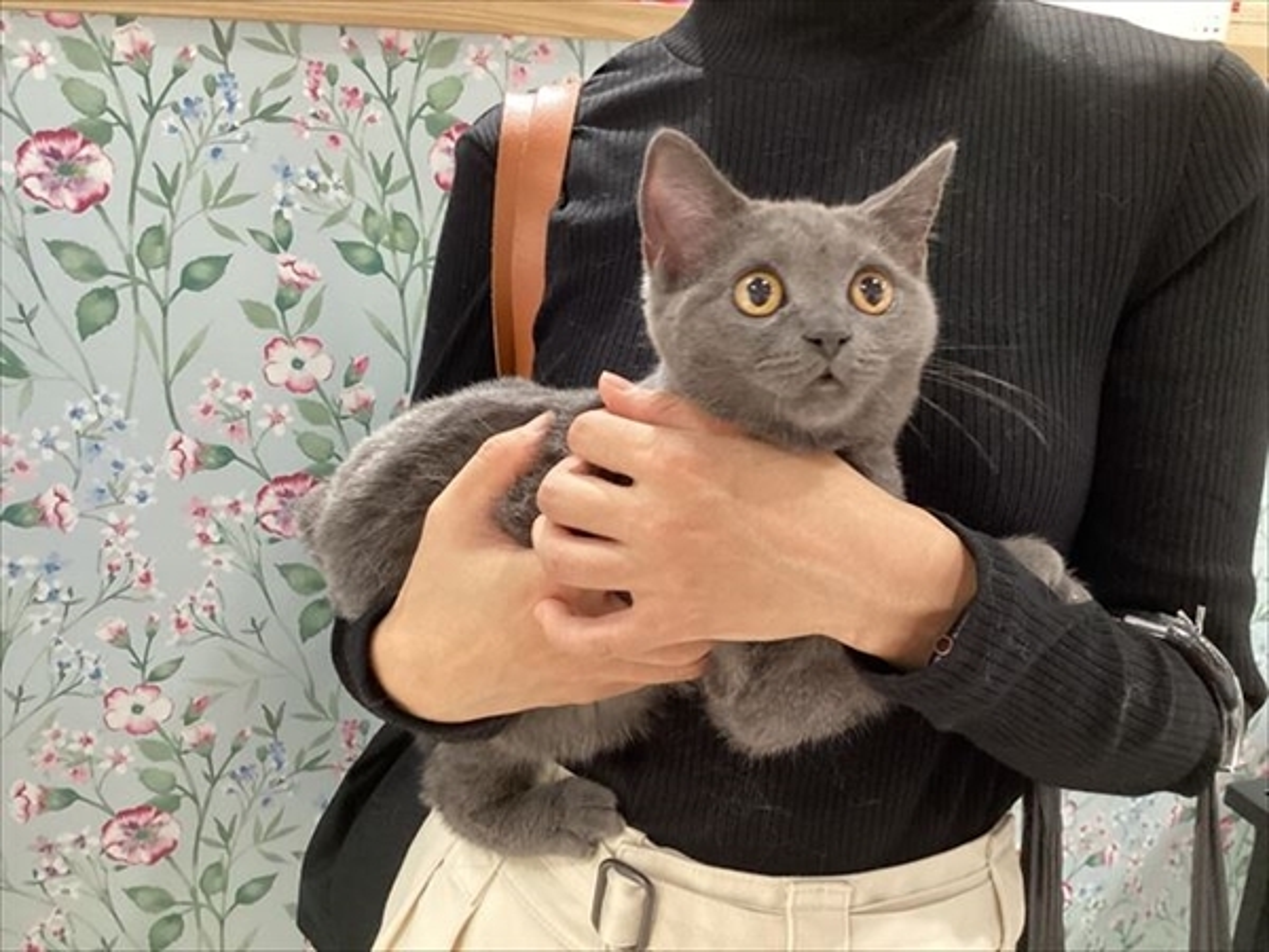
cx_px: 634
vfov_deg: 45.4
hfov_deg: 58.4
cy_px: 476
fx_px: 1136
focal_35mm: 31
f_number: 2.4
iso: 400
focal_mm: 3.3
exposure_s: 1/60
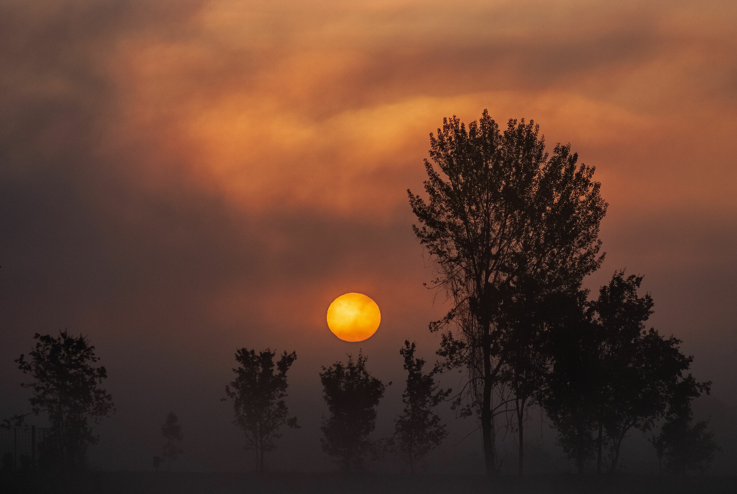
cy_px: 247
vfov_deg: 5.1
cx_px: 368
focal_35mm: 270
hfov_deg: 7.6
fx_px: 5533
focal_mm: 180
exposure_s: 1/3000
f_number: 3.5
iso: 250
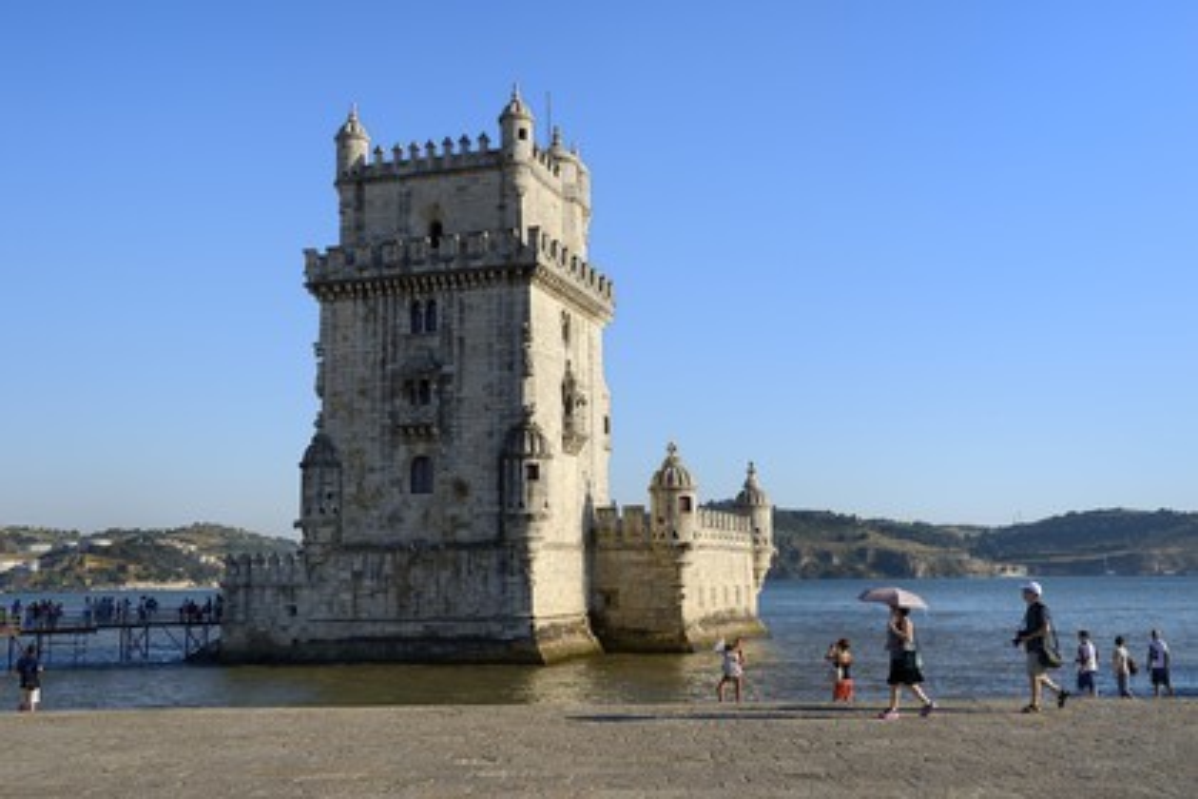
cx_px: 599
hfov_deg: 50.7
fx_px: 1264
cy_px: 400
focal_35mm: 38
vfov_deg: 35.1
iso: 100
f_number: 8
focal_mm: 38
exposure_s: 1/500
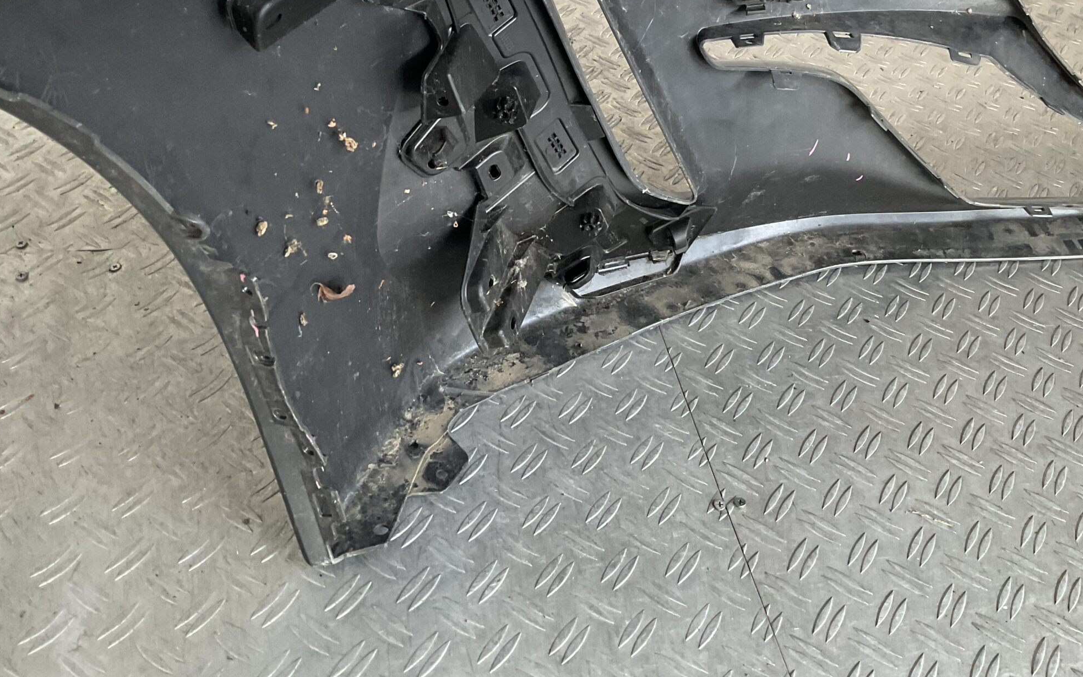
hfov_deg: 49.3
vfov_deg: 31.4
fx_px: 1181
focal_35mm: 40
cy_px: 161
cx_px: 549
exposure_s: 1/50
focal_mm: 3
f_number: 1.8
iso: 125
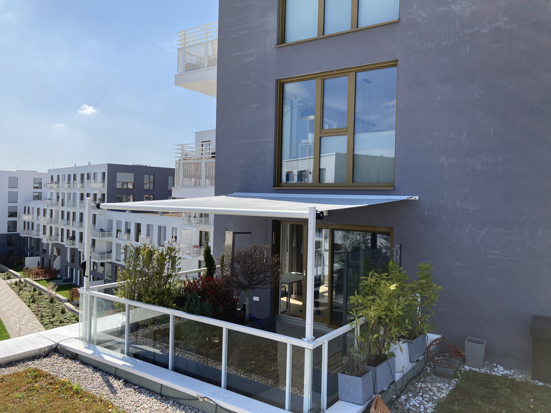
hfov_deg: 63.4
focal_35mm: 28
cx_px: 276
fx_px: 446
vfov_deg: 49.7
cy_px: 206
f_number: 1.8
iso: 20
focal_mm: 3.99
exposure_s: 1/1869
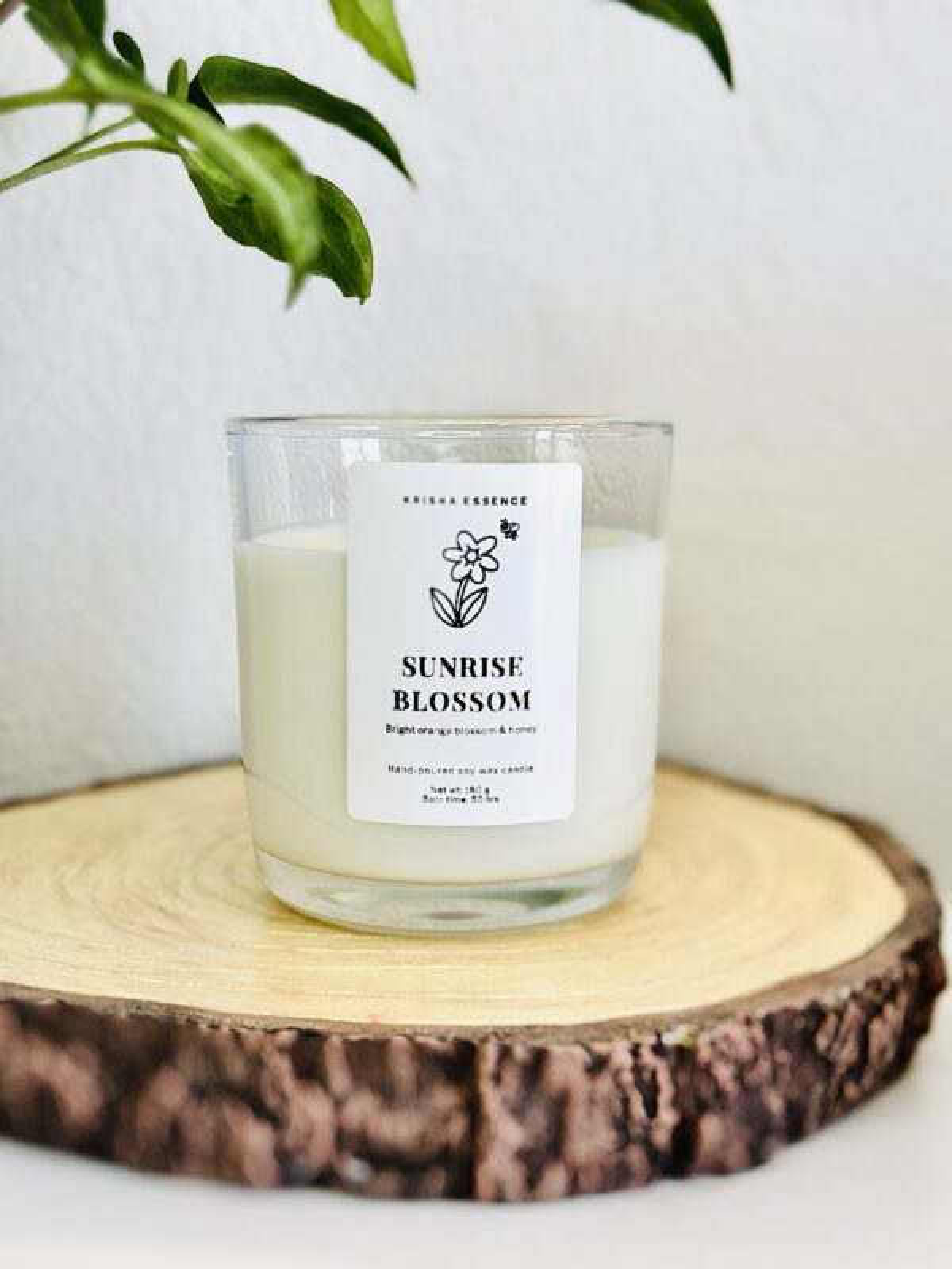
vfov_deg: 39.7
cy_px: 634
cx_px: 476
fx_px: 1760
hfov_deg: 30.3
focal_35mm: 48
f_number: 1.78
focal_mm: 6.86
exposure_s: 1/177
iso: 80
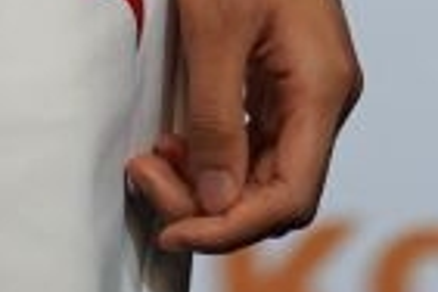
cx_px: -429
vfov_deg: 0.8
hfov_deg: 1.2
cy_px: -1258
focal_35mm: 1704
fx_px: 20730
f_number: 2.8
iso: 640
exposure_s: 1/250
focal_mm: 200
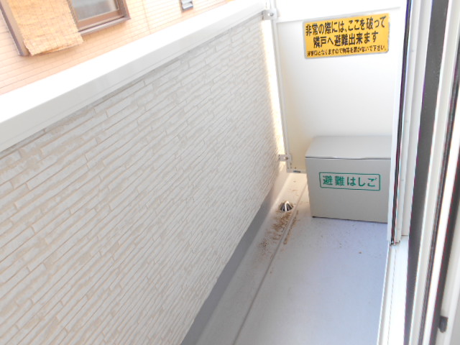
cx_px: 230
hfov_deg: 67.3
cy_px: 172
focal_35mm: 26
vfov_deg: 53.1
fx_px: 346
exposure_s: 1/30
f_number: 3.2
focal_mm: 4.6
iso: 125
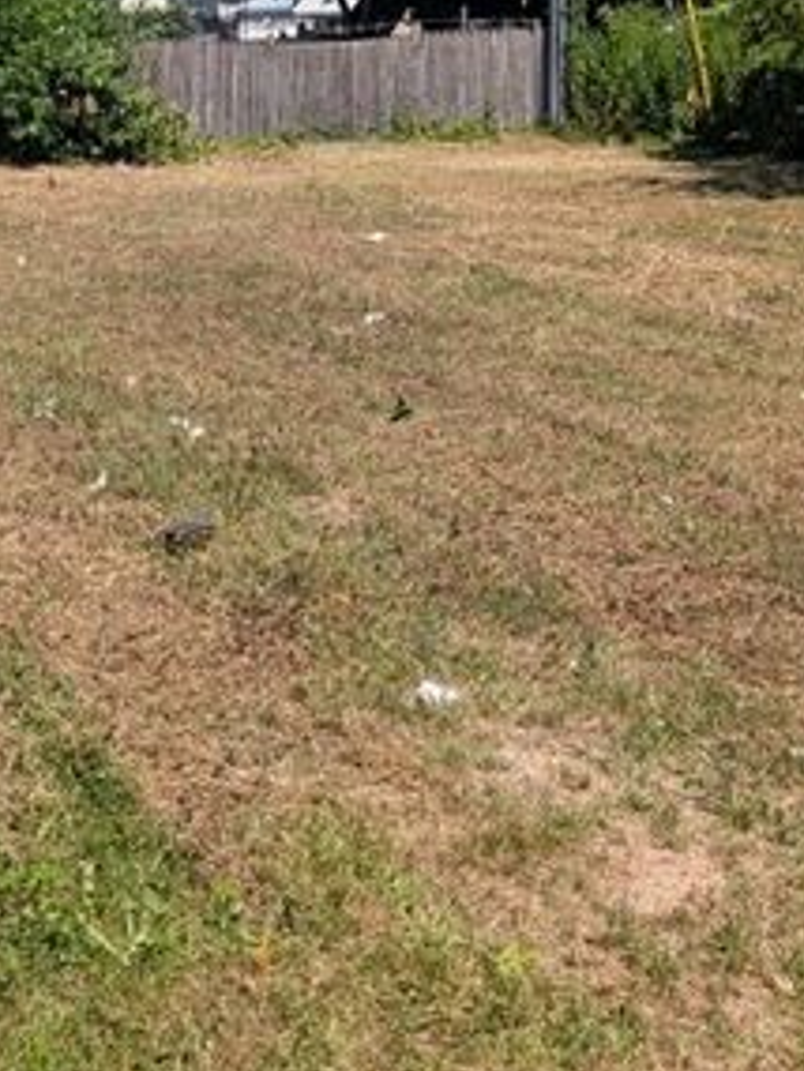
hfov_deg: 25.9
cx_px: 233
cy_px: 237
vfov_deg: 33.5
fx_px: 1733
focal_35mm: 56
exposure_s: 1/1159
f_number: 1.68
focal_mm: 6.9
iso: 21
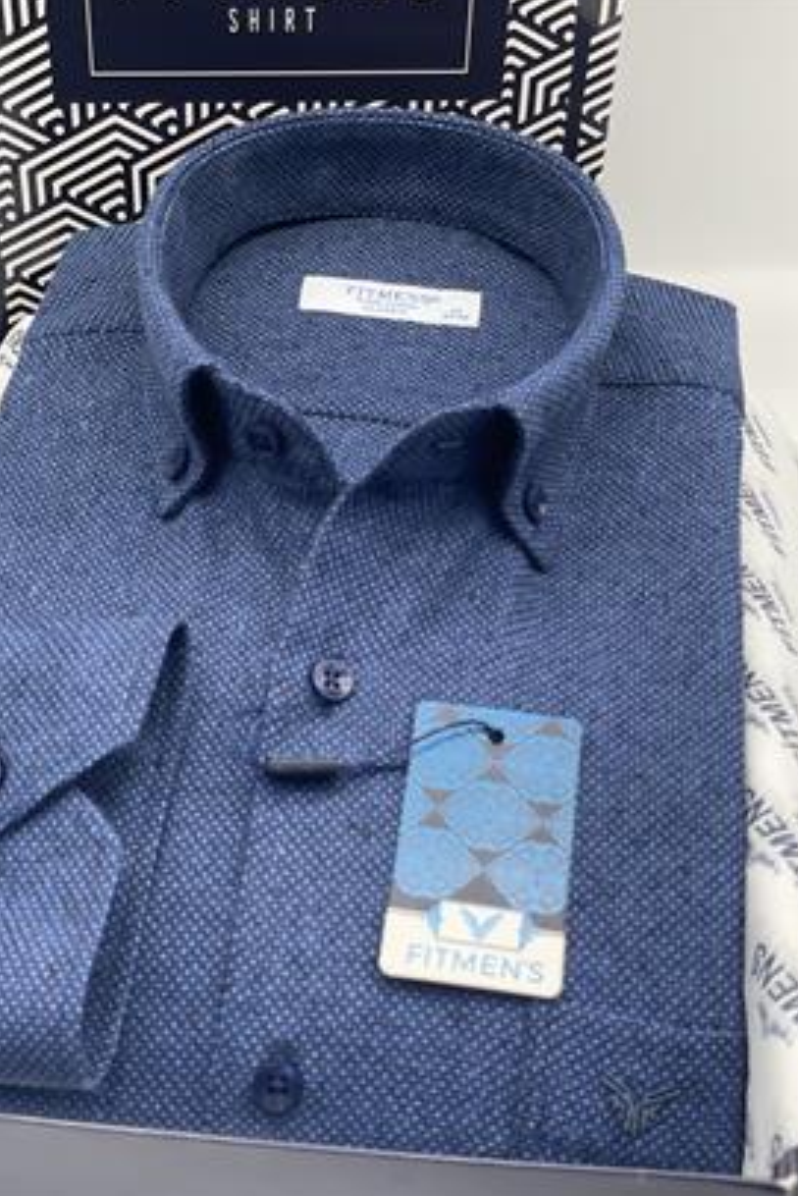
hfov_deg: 24.6
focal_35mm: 55
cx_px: 359
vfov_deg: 36.2
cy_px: 597
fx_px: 1827
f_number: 2
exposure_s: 1/100
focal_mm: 6
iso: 25
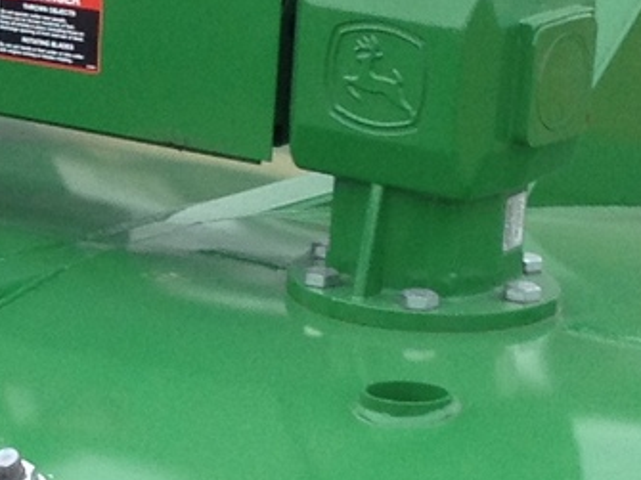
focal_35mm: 214
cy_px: 562
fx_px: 3961
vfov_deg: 6.9
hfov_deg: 9.2
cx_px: -88
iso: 50
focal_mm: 4.28
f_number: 2.4
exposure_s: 1/493
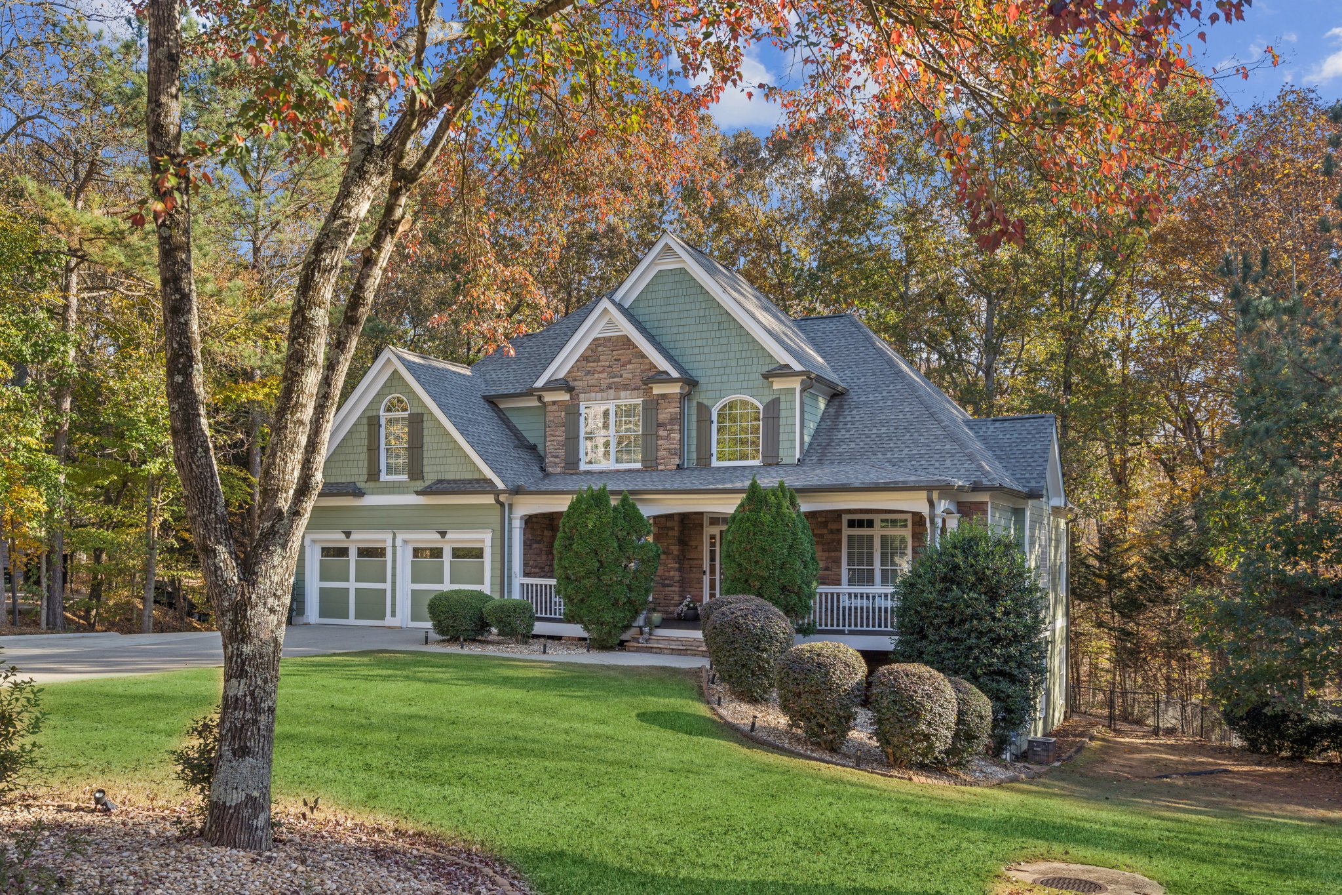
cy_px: 448
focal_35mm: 31
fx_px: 1155
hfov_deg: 60.3
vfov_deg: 42.3
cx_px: 671
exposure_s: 1/100
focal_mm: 31
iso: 100
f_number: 6.3
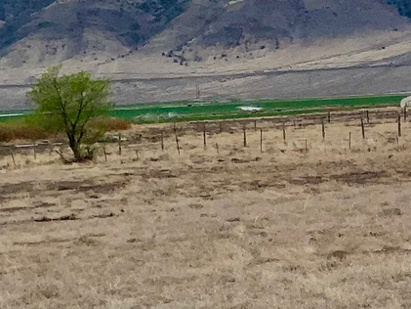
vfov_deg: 10.5
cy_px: 99
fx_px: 1675
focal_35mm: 141
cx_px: 557
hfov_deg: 13.4
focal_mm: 3
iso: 16
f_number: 1.8
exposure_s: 1/586
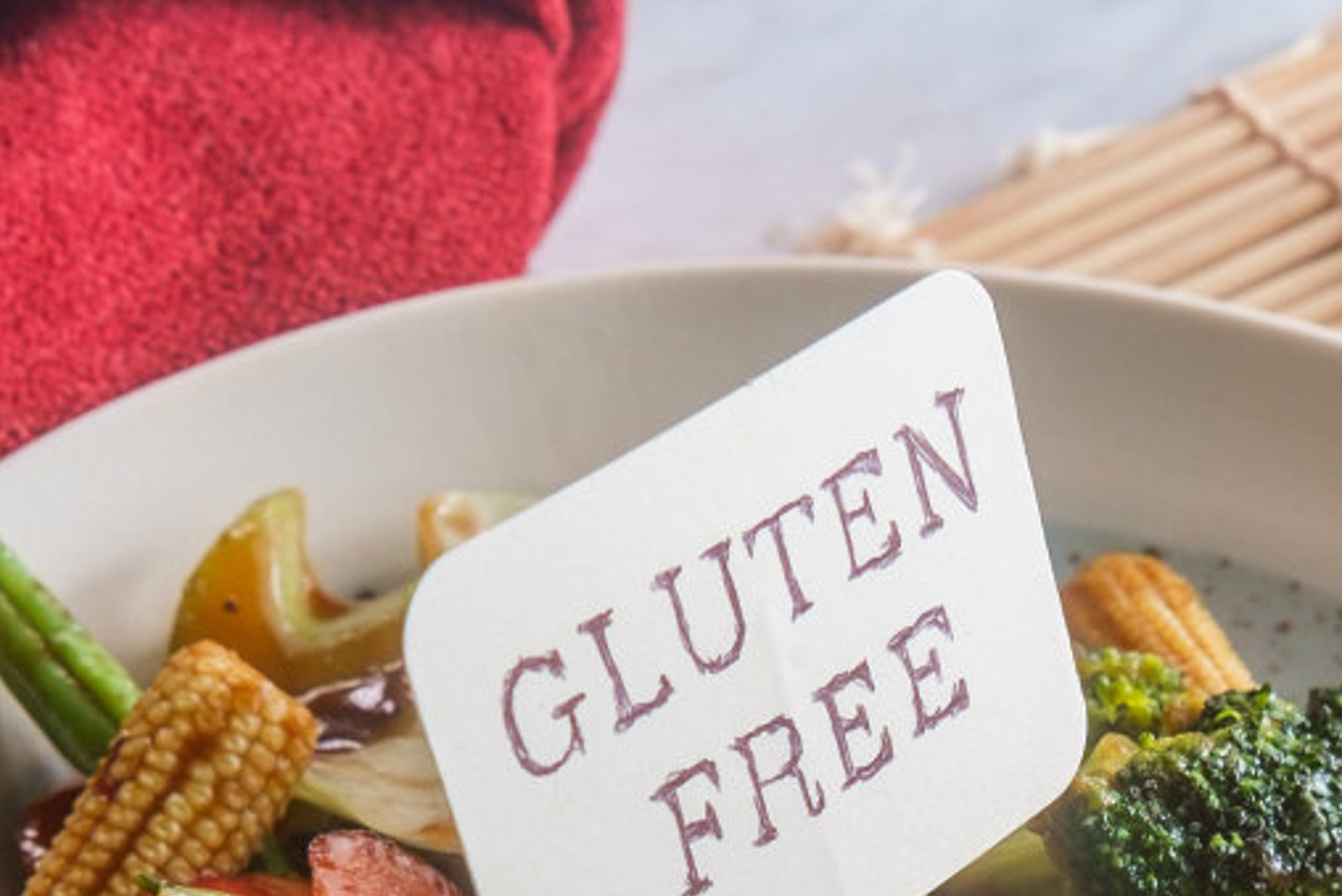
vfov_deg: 8.1
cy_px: 1230
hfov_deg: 12.3
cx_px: 864
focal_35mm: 167
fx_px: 6227
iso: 200
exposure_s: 1/125
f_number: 8
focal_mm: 35
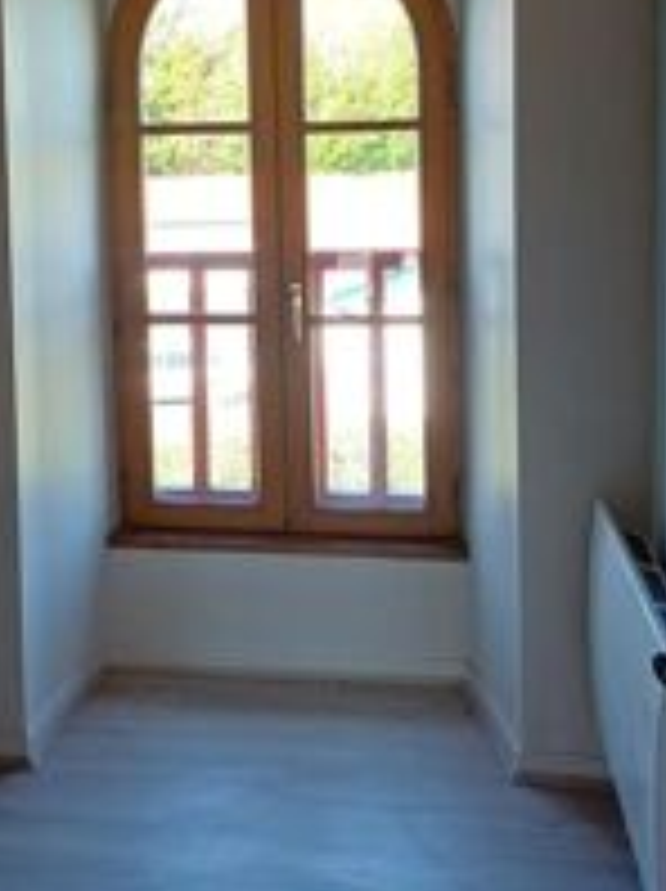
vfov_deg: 34.7
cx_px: 135
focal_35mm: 54
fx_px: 1388
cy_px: 200
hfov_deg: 26.5
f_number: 1.8
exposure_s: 1/50
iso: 100
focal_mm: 4.65
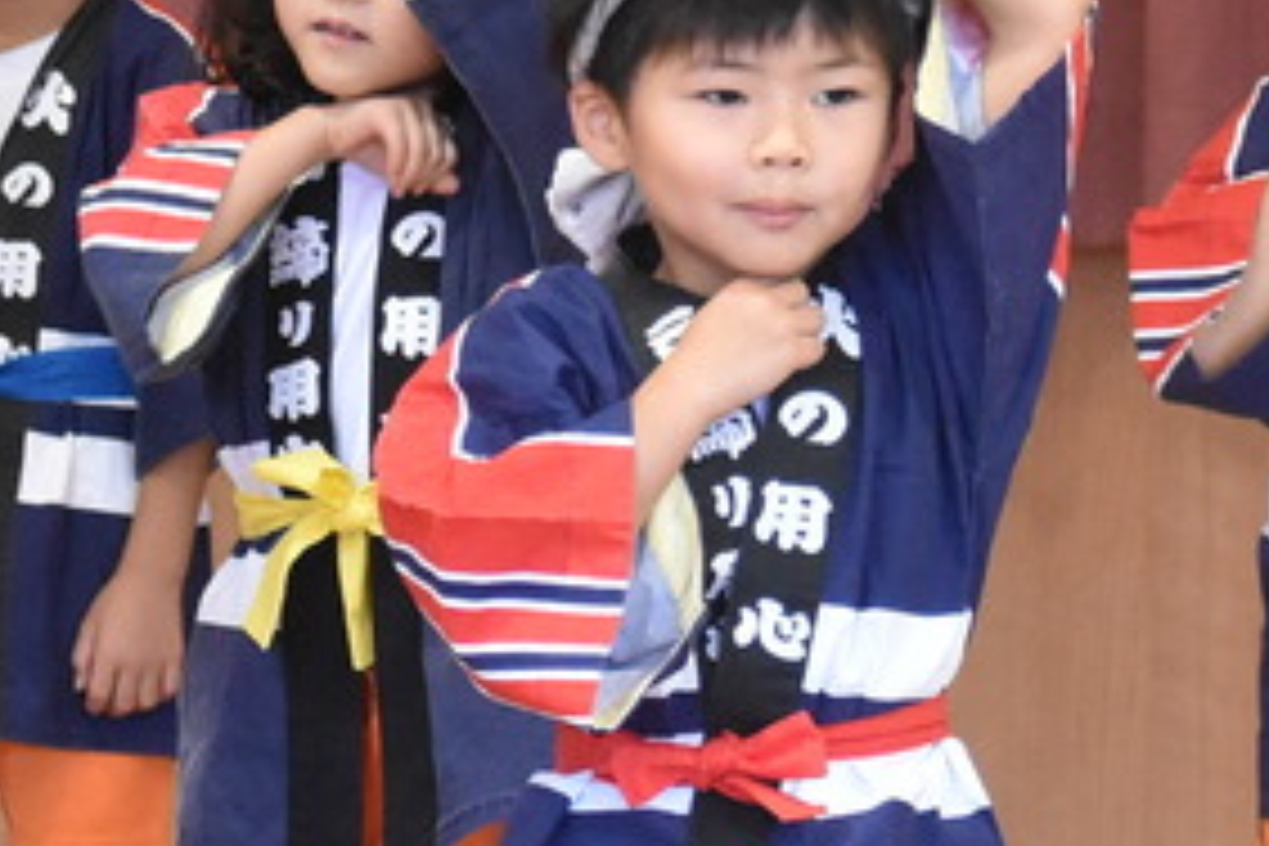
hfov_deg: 5.5
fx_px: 13112
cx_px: 506
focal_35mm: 372
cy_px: -171
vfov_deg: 3.7
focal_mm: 70
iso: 4000
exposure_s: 1/250
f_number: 4.5
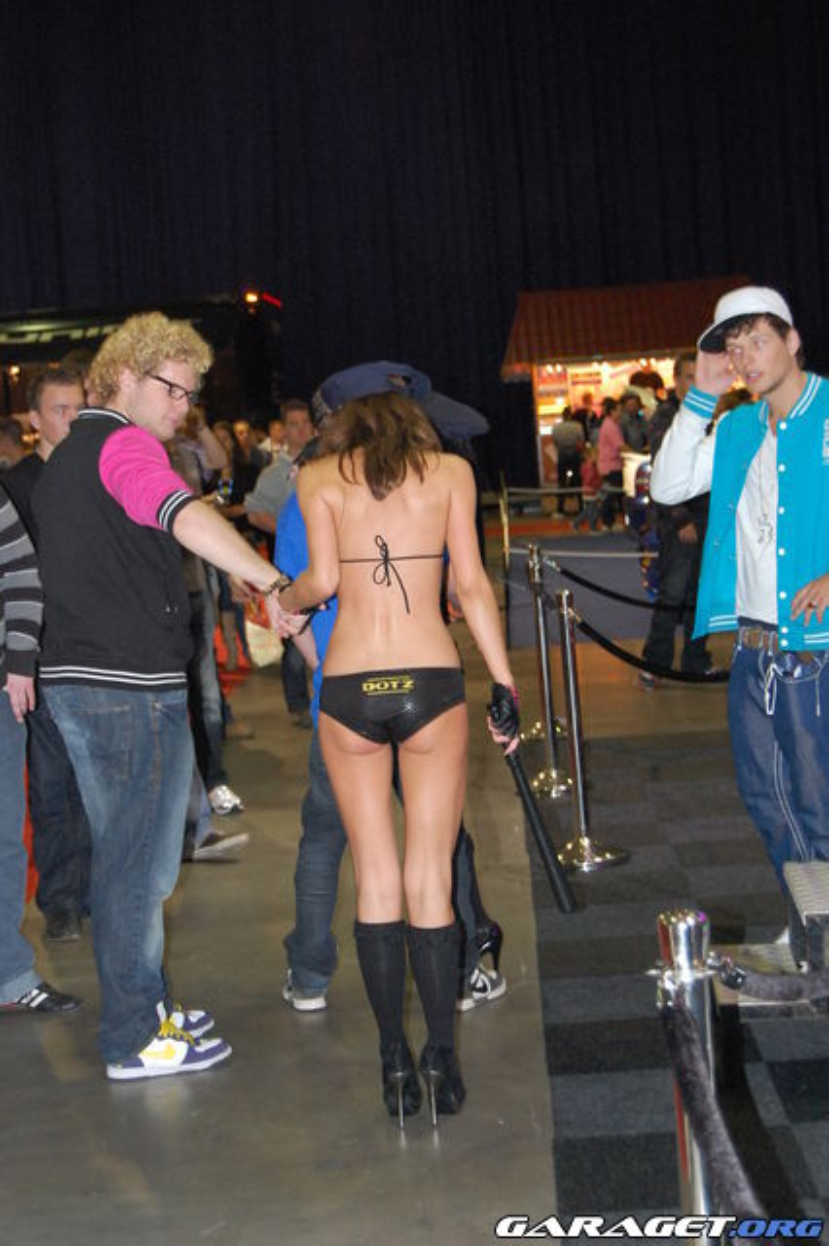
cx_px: 414
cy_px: 623
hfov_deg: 19.7
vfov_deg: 29.3
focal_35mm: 69
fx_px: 2386
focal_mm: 46
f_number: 5.3
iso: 1400
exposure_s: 1/60
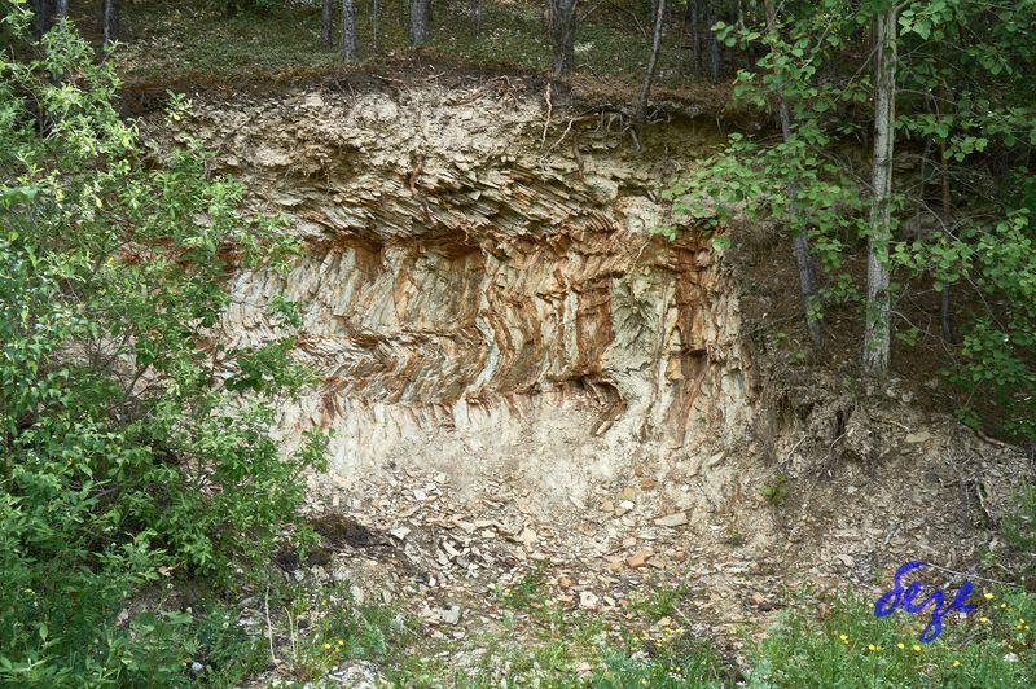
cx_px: 518
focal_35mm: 40
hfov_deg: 48.0
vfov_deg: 33.0
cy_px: 344
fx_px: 1165
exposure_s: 1/13
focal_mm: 27
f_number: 18
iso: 200
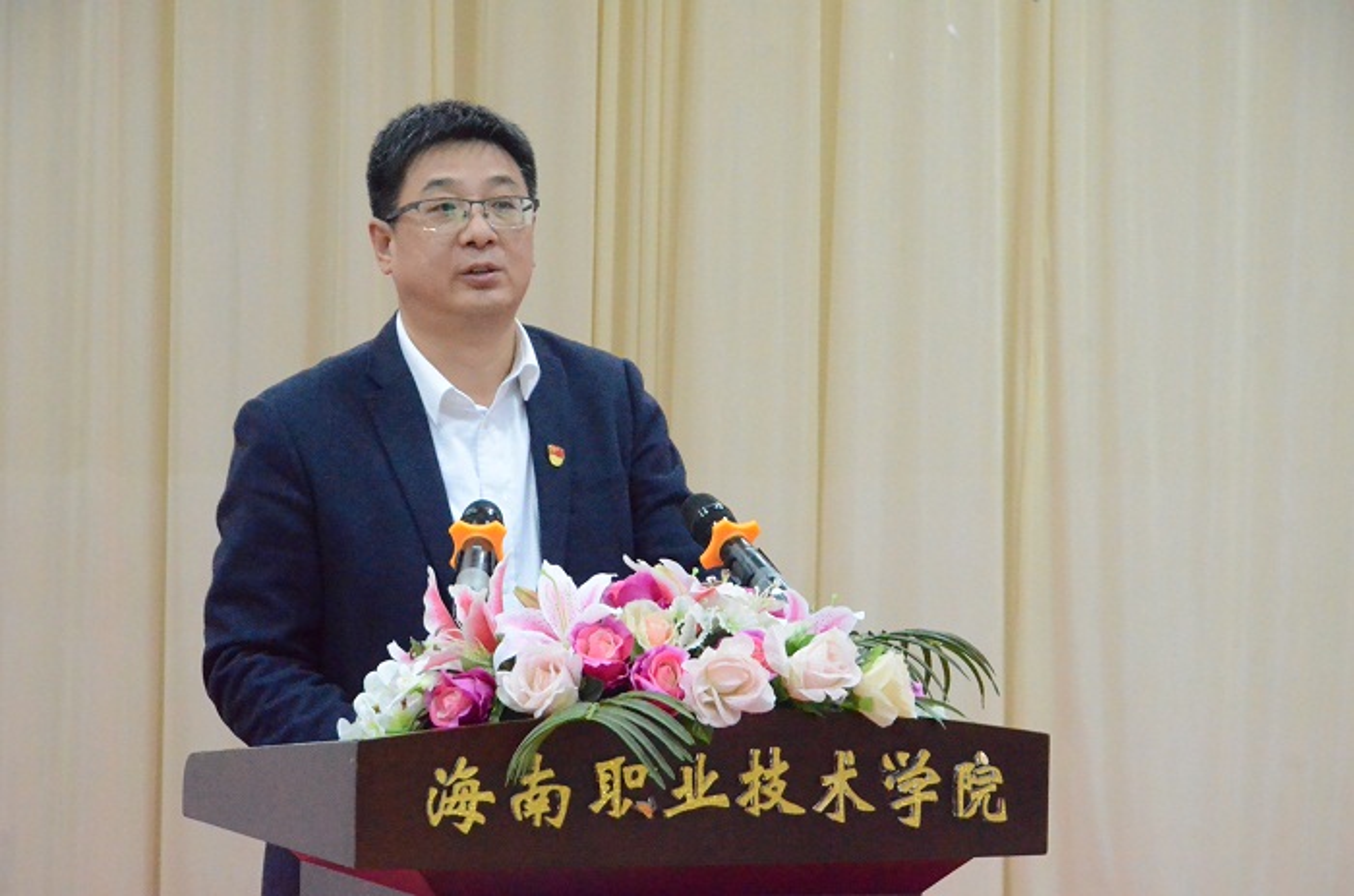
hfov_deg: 13.1
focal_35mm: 158
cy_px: 448
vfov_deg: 8.7
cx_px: 677
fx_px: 5909
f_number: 8
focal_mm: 105
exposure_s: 1/40
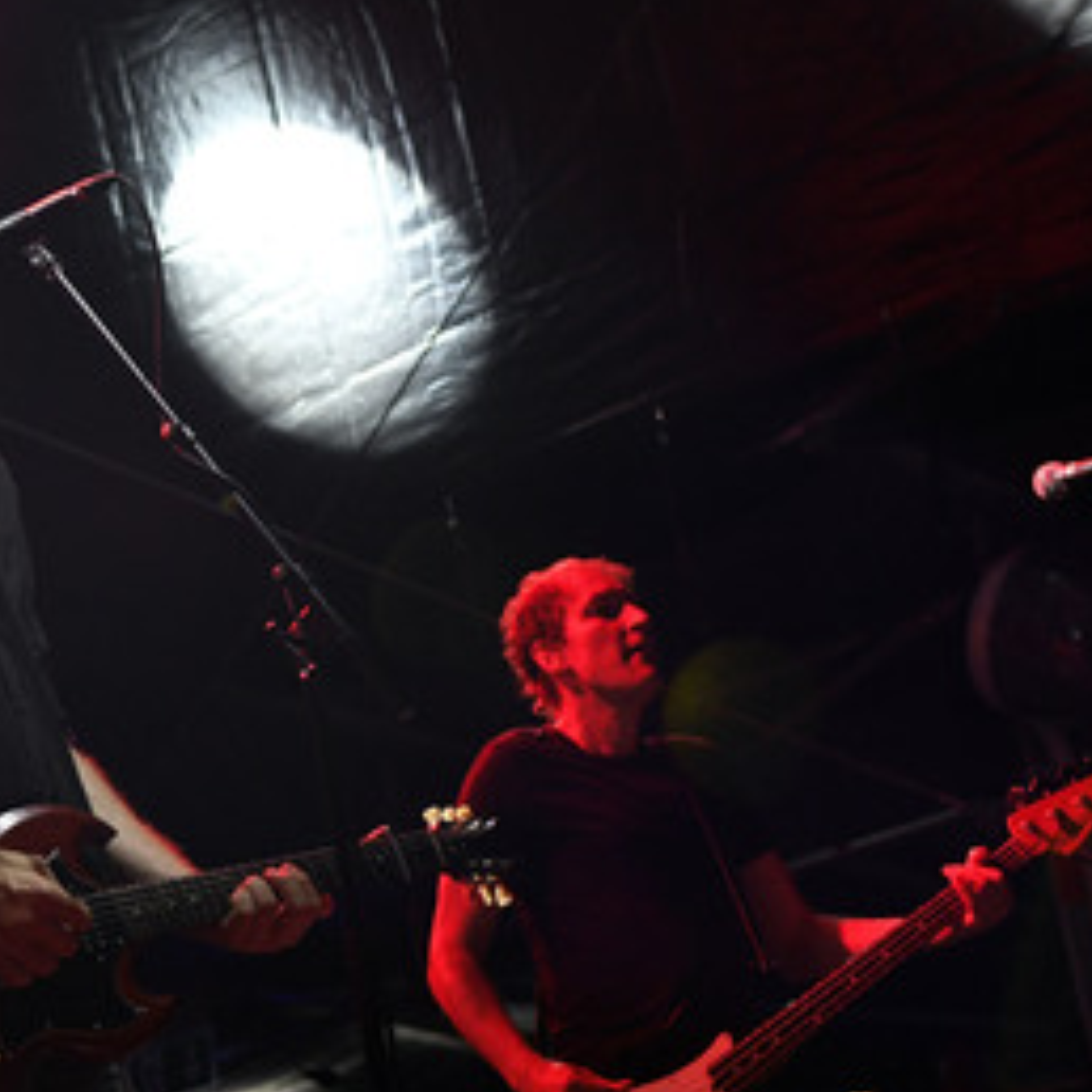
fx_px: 3176
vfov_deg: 19.5
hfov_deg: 19.4
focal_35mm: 89
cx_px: 336
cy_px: 614
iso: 1600
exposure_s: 1/500
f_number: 4
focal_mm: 40
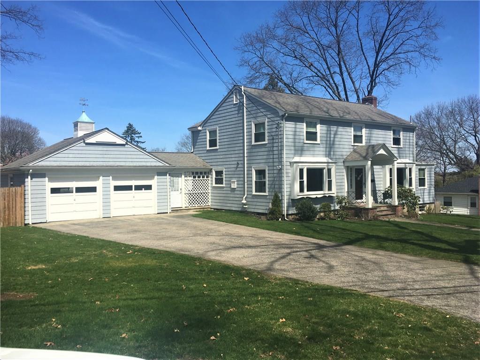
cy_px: 180
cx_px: 240
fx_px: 402
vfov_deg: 48.2
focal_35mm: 29
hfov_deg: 61.7
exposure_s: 1/1832
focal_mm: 4.15
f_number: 2.2
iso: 25
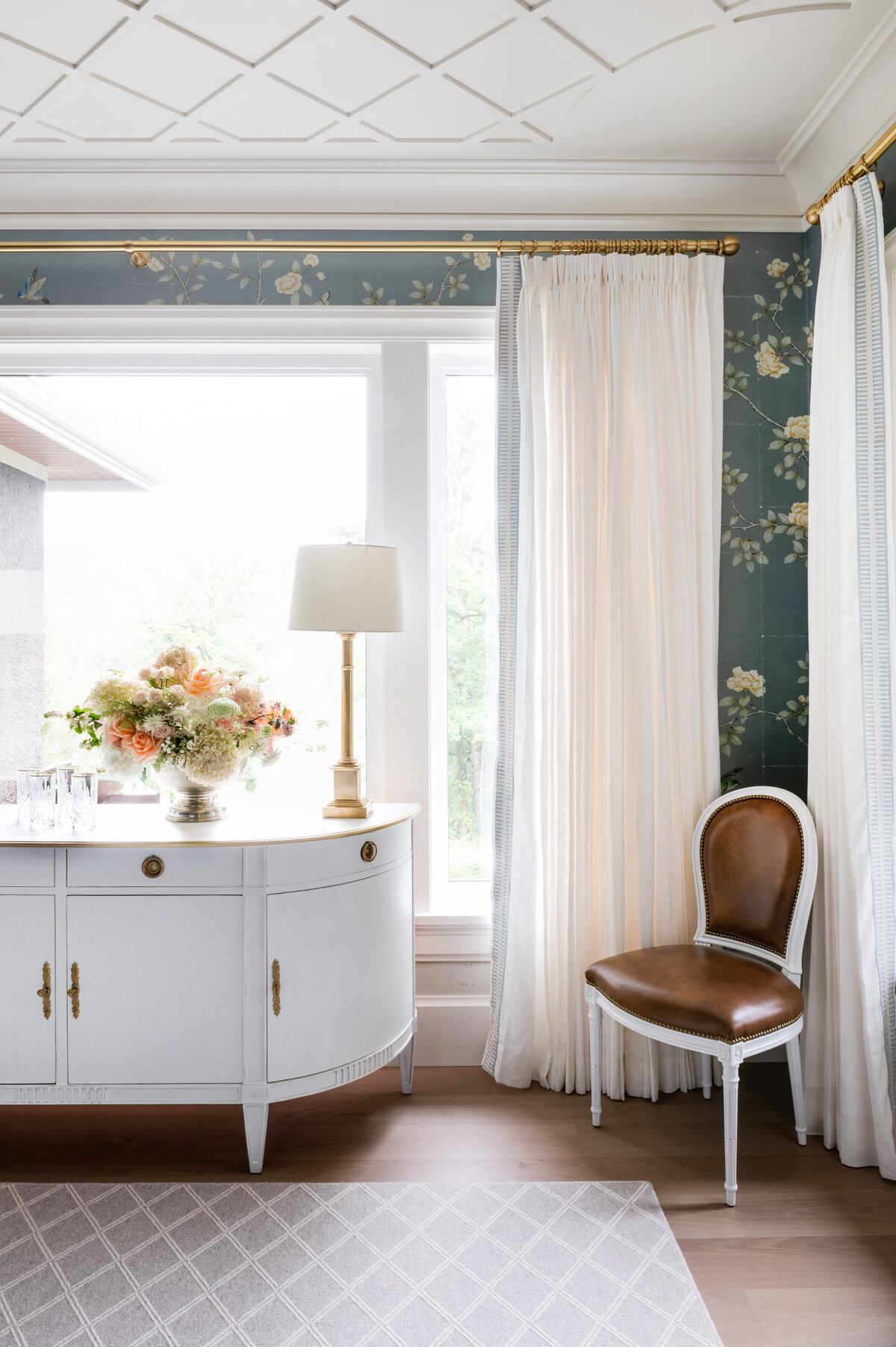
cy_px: 674
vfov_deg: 58.8
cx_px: 448
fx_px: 1196
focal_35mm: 32
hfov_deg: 41.1
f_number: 18
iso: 125
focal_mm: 32
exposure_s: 10
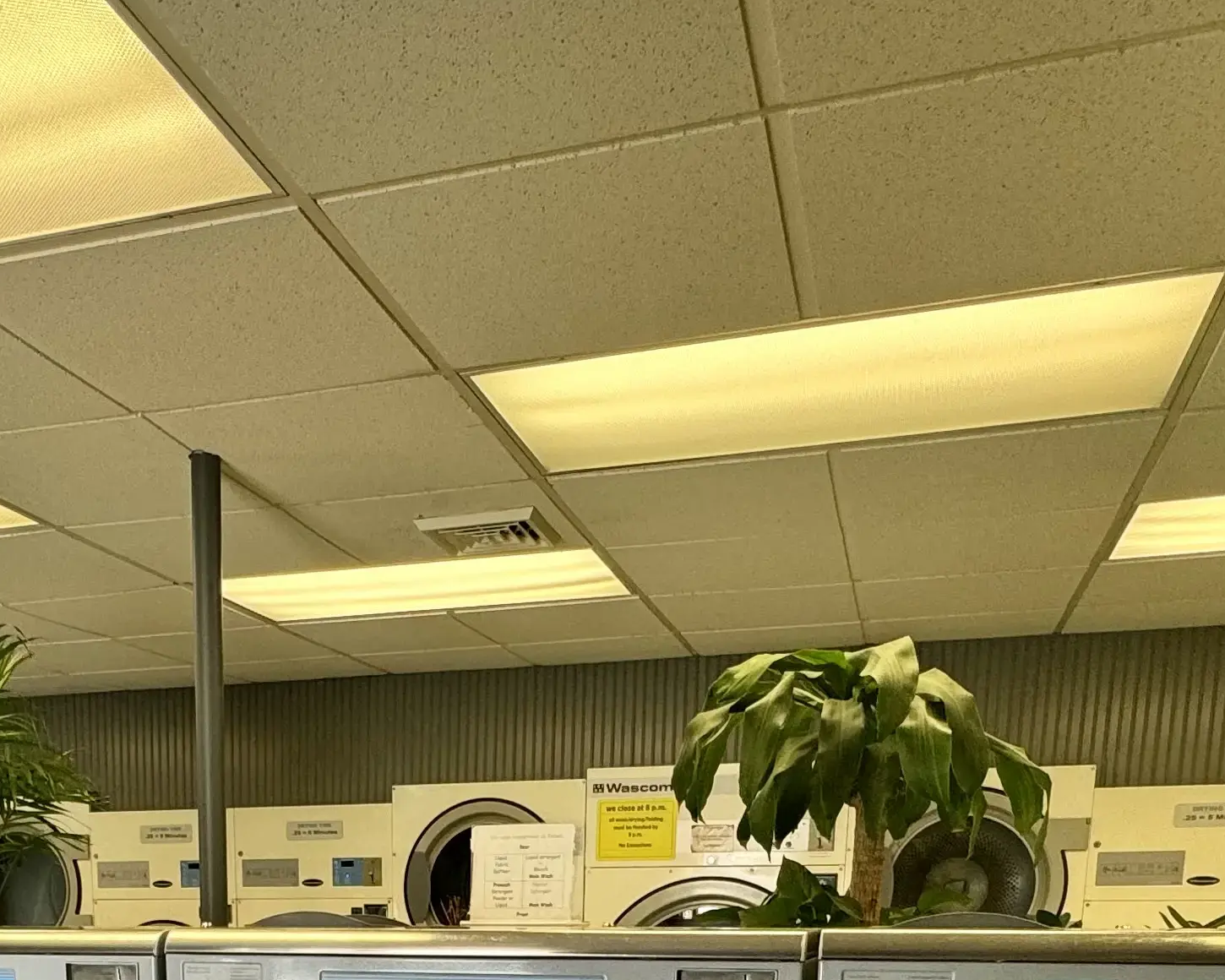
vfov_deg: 32.3
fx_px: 1378
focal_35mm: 38
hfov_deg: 47.2
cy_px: 1182
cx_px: 412
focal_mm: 2.22
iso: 125
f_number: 2.2
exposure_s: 1/120
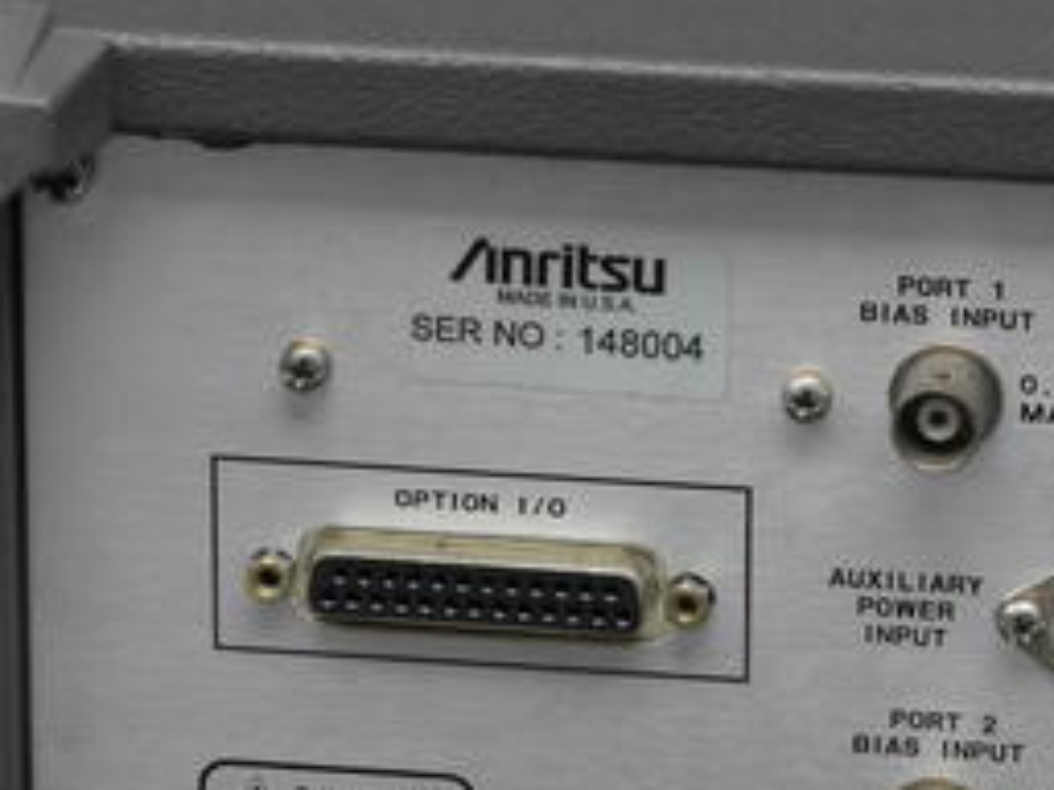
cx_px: 655
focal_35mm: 262
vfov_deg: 5.7
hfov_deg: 7.6
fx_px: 7977
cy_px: 514
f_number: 11
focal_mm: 84
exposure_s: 1/10
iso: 400
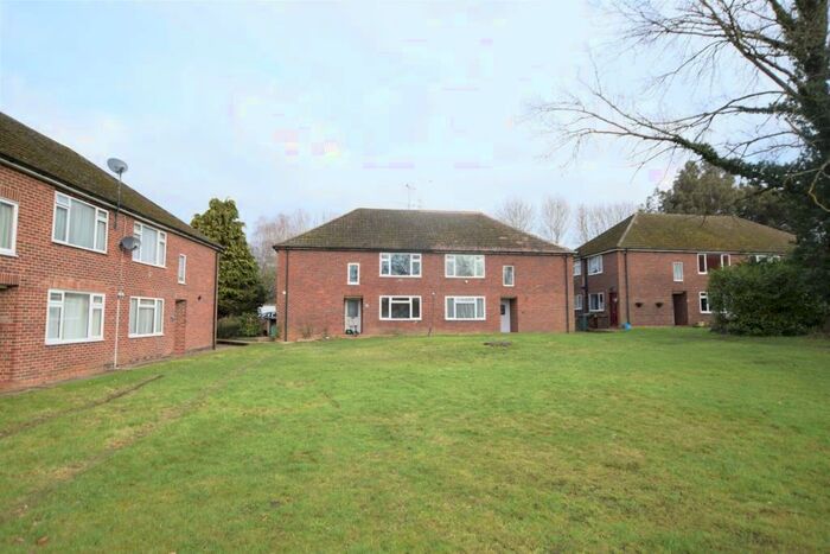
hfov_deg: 85.4
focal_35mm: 20
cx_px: 415
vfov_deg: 63.2
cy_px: 277
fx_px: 450
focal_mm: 13
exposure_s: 1/250
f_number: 3.5
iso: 100
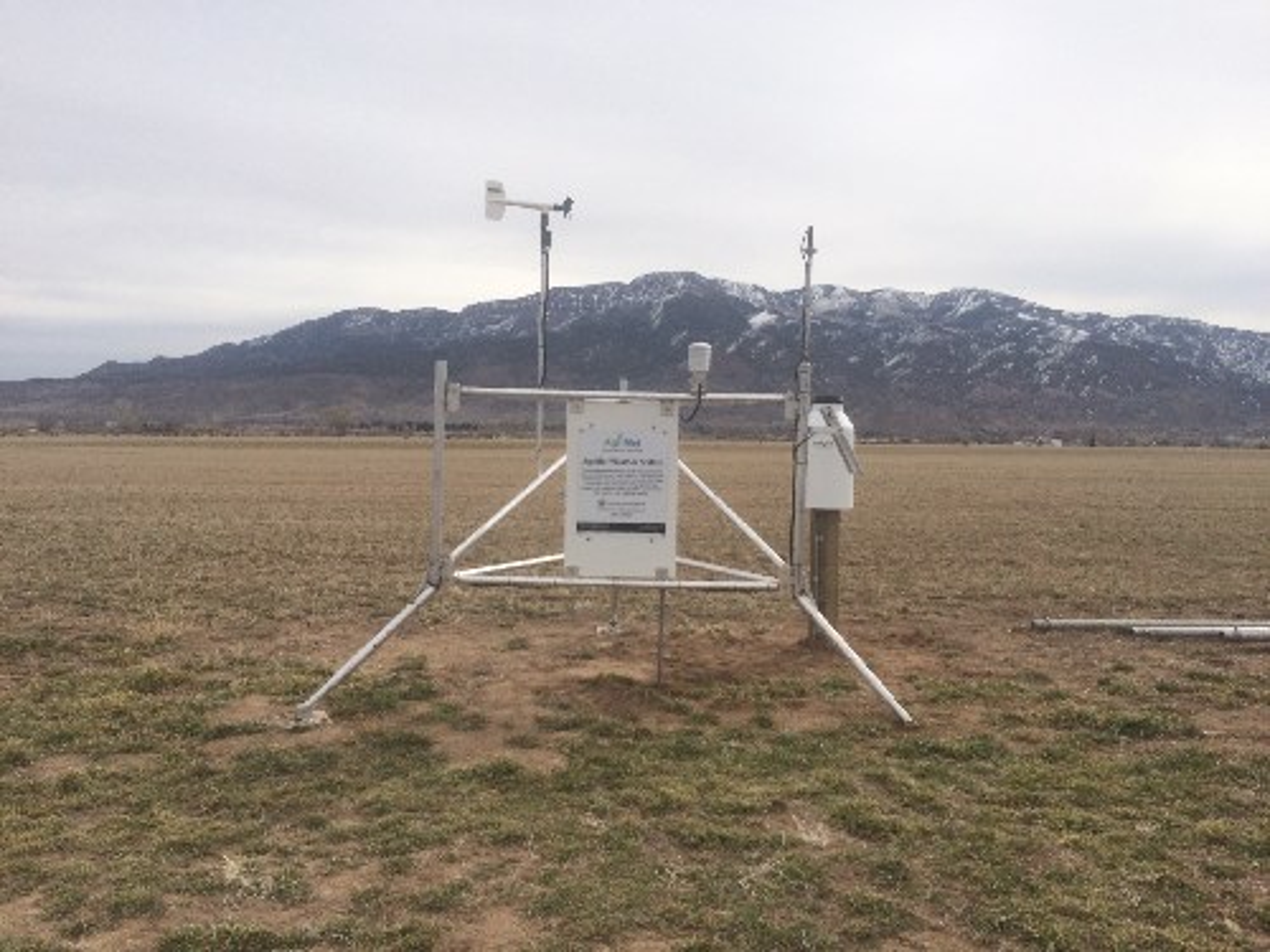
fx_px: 1064
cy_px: 476
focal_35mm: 29
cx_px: 635
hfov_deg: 61.7
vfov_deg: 48.2
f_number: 2.2
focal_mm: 4.15
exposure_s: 1/2740
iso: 32
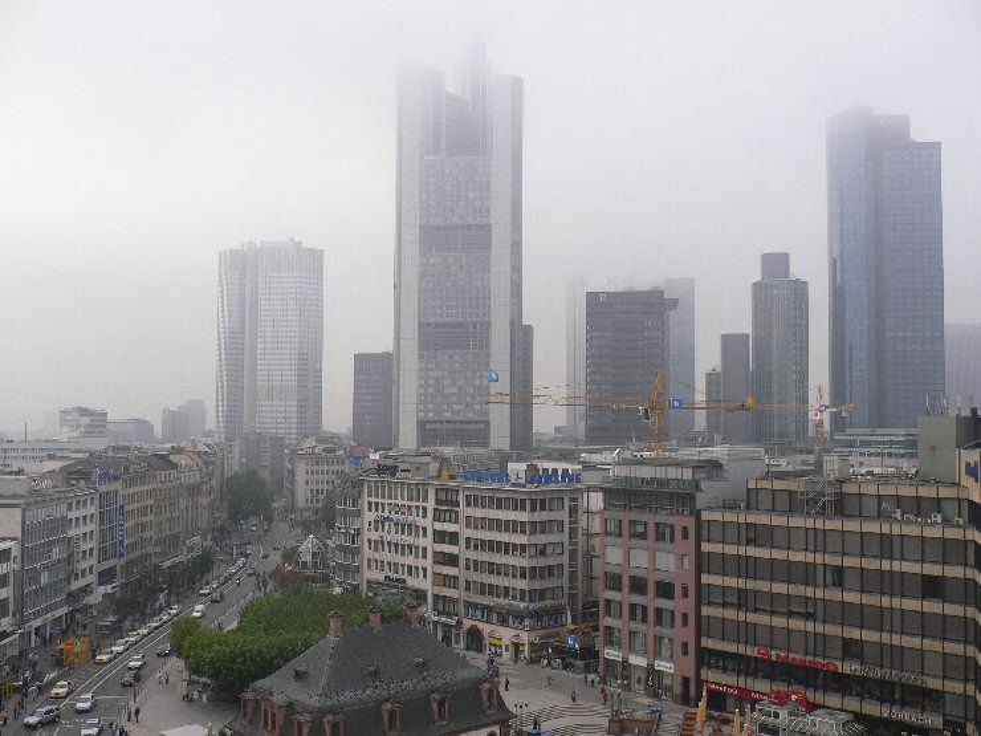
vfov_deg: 40.7
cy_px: 368
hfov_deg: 52.6
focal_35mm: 35
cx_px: 490
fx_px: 992
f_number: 5.6
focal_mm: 5.8
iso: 80
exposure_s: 1/250
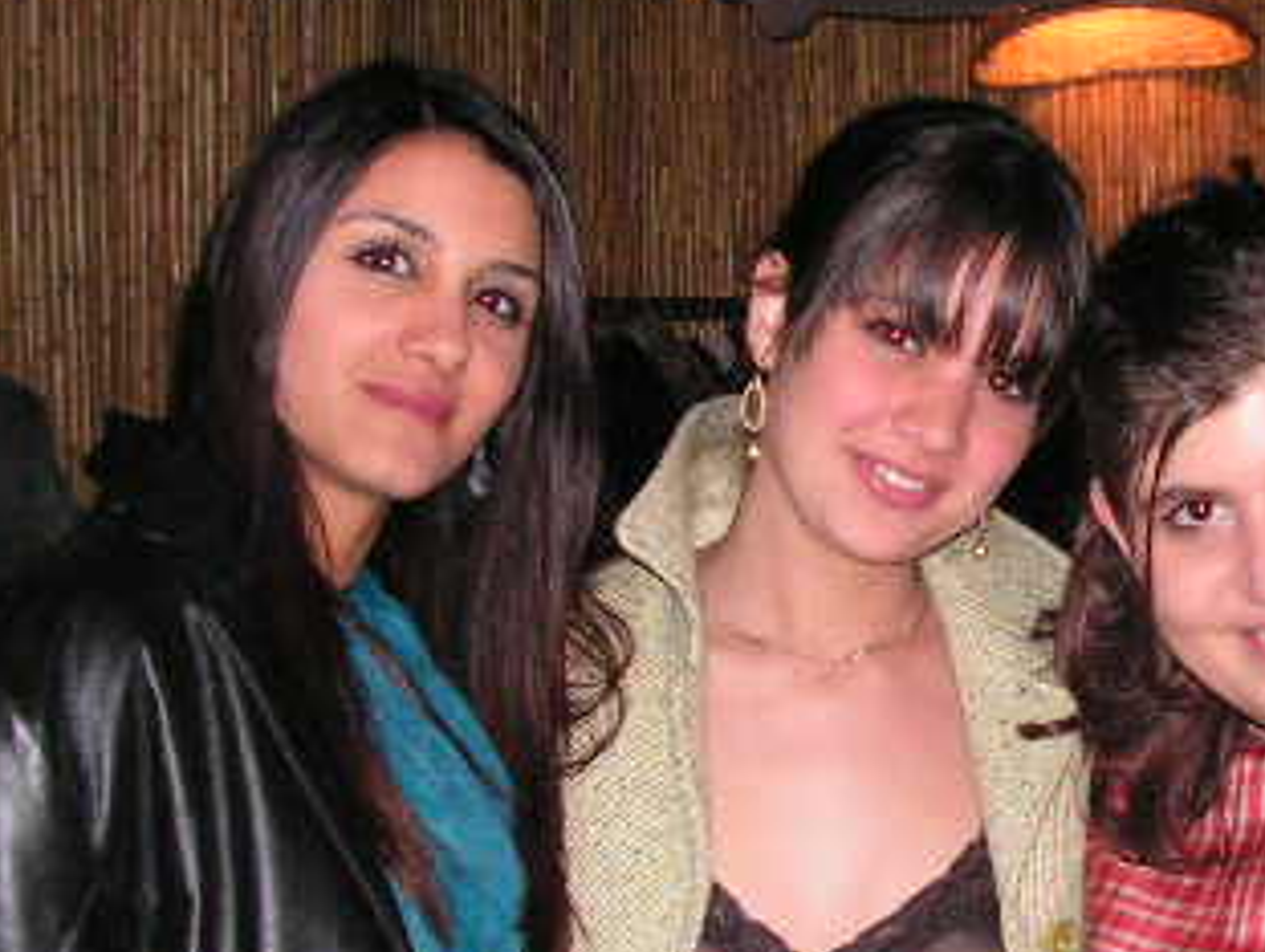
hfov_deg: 25.7
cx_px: 1053
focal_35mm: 74
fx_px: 2707
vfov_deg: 19.9
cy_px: 655
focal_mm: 6
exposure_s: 1/40
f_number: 4.8
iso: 200
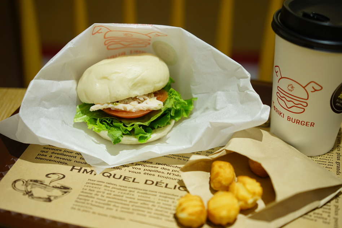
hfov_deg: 36.2
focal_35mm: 55
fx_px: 522
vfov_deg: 24.6
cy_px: 114
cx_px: 171
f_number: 2.8
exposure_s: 1/80
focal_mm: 55
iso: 100
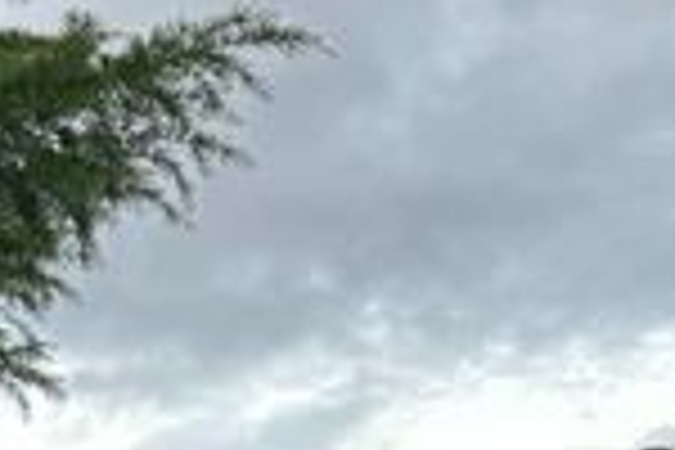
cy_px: 364
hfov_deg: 22.4
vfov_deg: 15.1
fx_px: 1687
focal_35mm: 90
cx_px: 176
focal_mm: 5.7
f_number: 1.5
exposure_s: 1/738
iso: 50
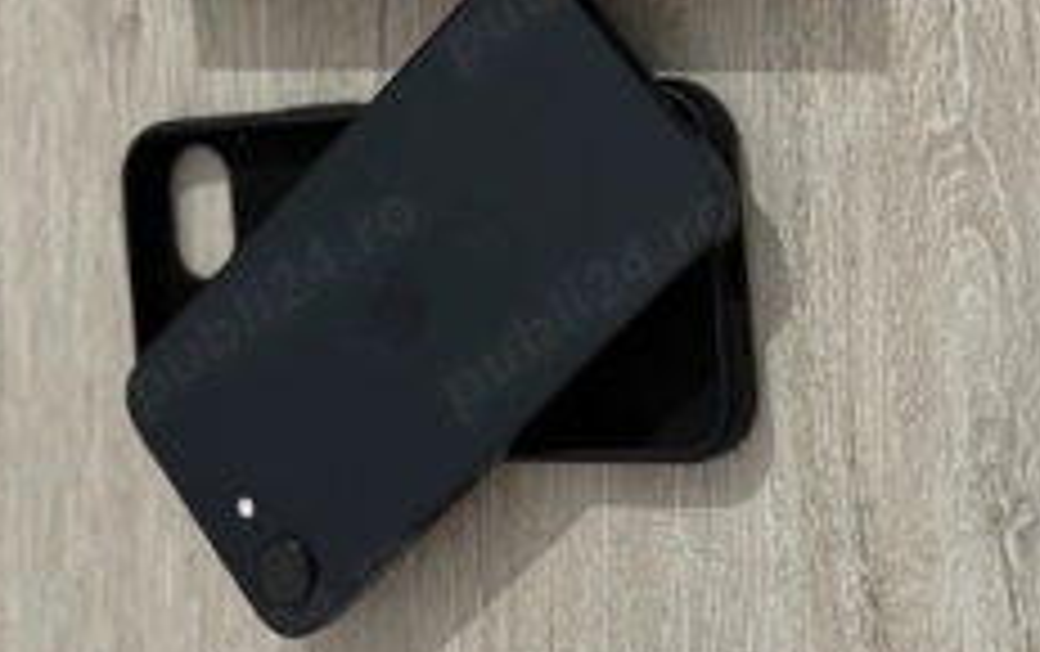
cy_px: 31
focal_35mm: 88
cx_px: 428
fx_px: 2497
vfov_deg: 14.7
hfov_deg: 23.5
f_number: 1.78
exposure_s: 1/33
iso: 400
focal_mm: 6.76
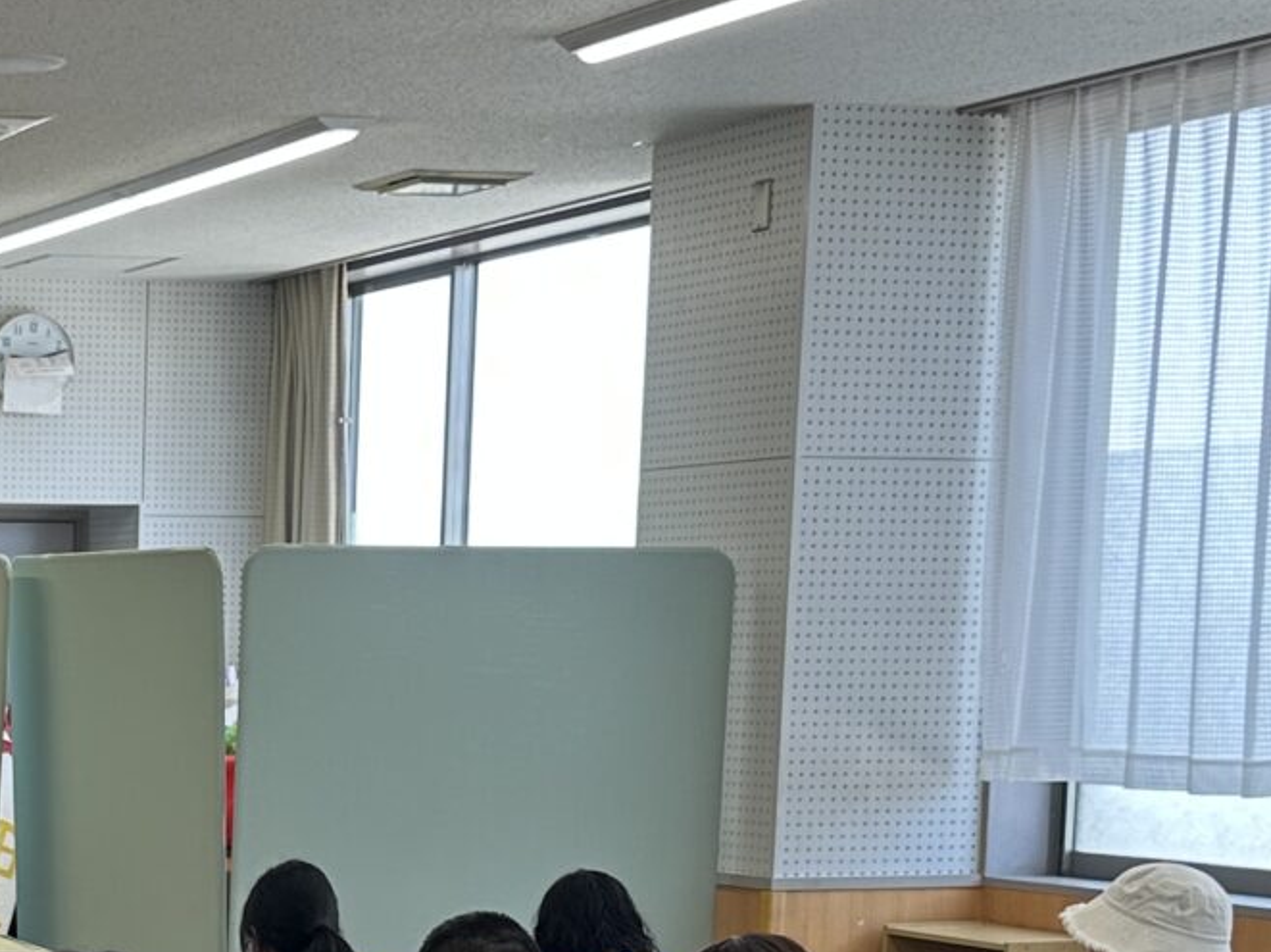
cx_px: -198
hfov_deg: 20.0
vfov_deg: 15.5
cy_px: 1033
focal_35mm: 93
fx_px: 3413
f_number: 1.78
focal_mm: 6.86
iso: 64
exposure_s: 1/214
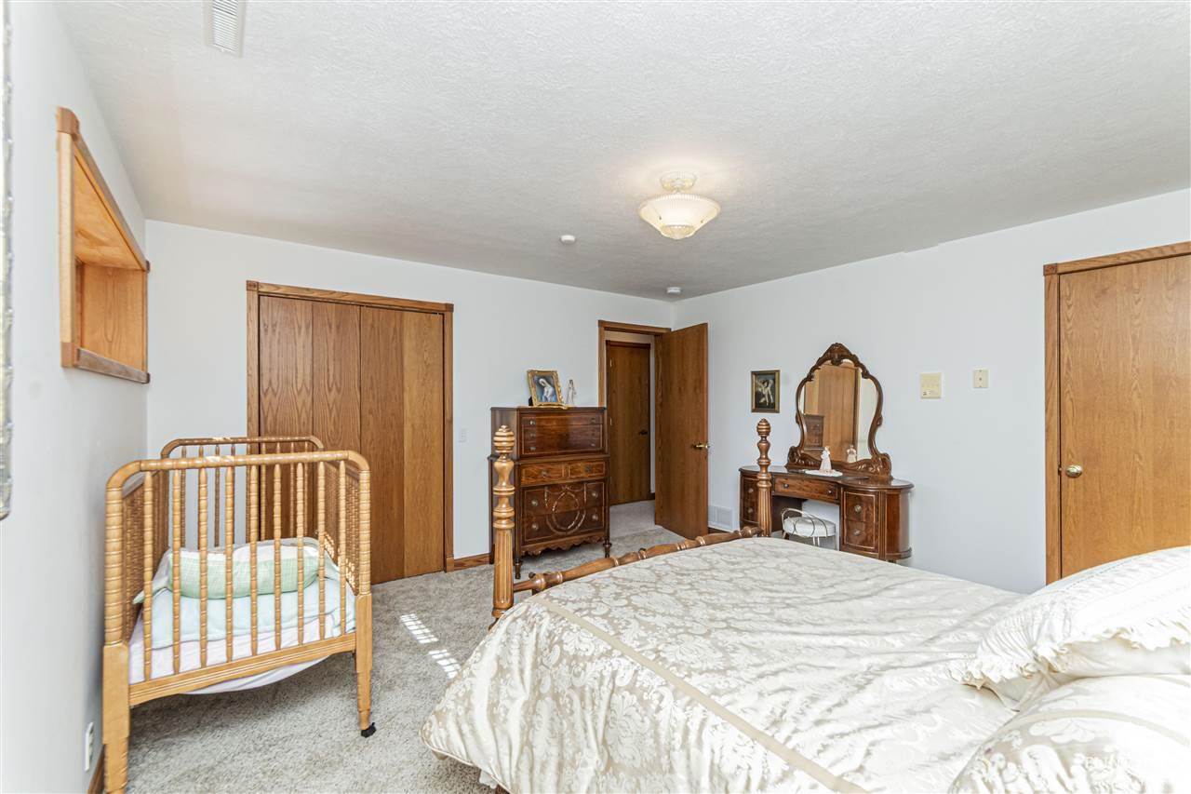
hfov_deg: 100.4
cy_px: 397
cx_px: 596
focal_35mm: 15
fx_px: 496
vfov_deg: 77.3
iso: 640
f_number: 11
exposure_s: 1/60
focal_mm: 10
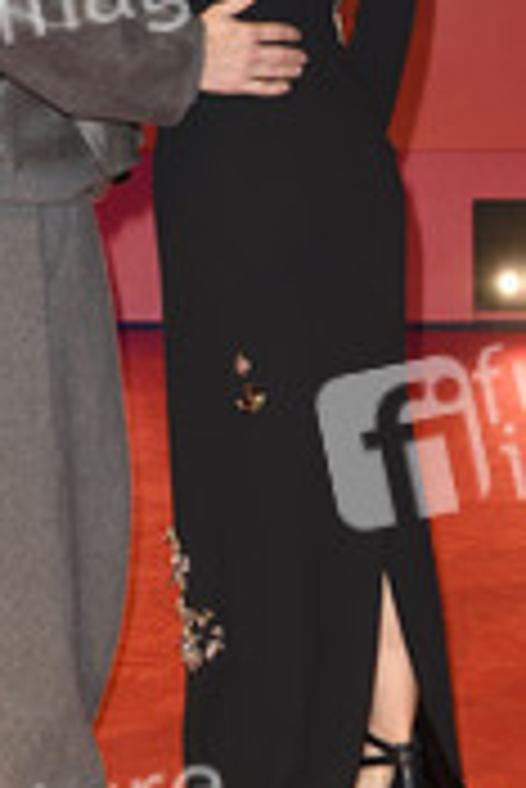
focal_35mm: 114
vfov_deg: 17.8
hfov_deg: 12.0
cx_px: 139
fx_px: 2493
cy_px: 198
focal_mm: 50
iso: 800
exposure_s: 1/400
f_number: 4
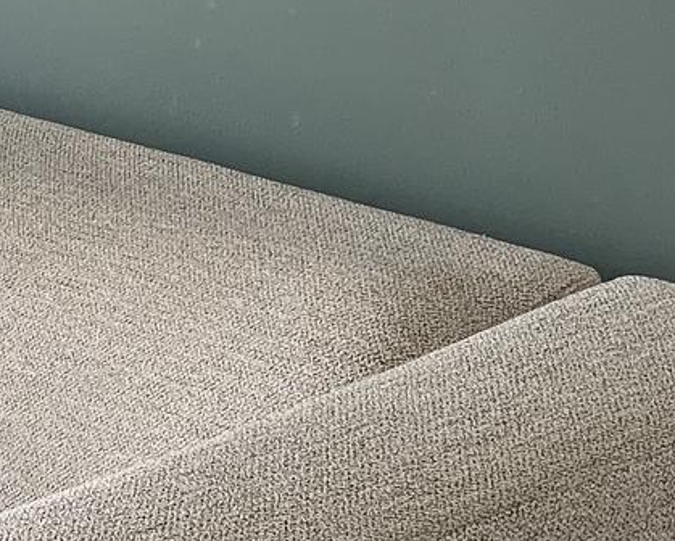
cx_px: -89
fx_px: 2420
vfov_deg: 12.8
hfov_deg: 15.4
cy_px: 354
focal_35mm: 121
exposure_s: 1/60
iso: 125
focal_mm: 4.25
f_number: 1.8
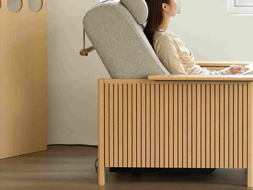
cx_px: 191
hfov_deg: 17.6
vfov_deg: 13.2
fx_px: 811
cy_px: 4
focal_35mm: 111
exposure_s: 1/40
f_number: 2.8
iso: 2500
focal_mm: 45
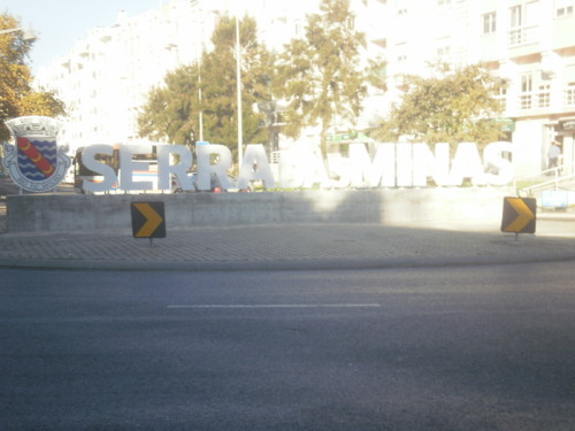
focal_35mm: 64
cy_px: 216
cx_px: 288
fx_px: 1063
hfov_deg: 30.3
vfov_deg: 22.9
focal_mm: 11.3
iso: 100
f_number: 13
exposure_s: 1/30
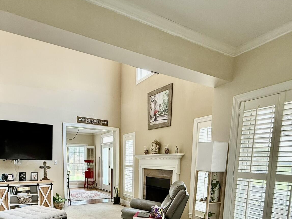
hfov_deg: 69.2
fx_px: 211
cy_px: 188
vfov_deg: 50.1
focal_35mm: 25
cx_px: 130
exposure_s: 1/120
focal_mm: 2.22
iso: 125
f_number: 2.2
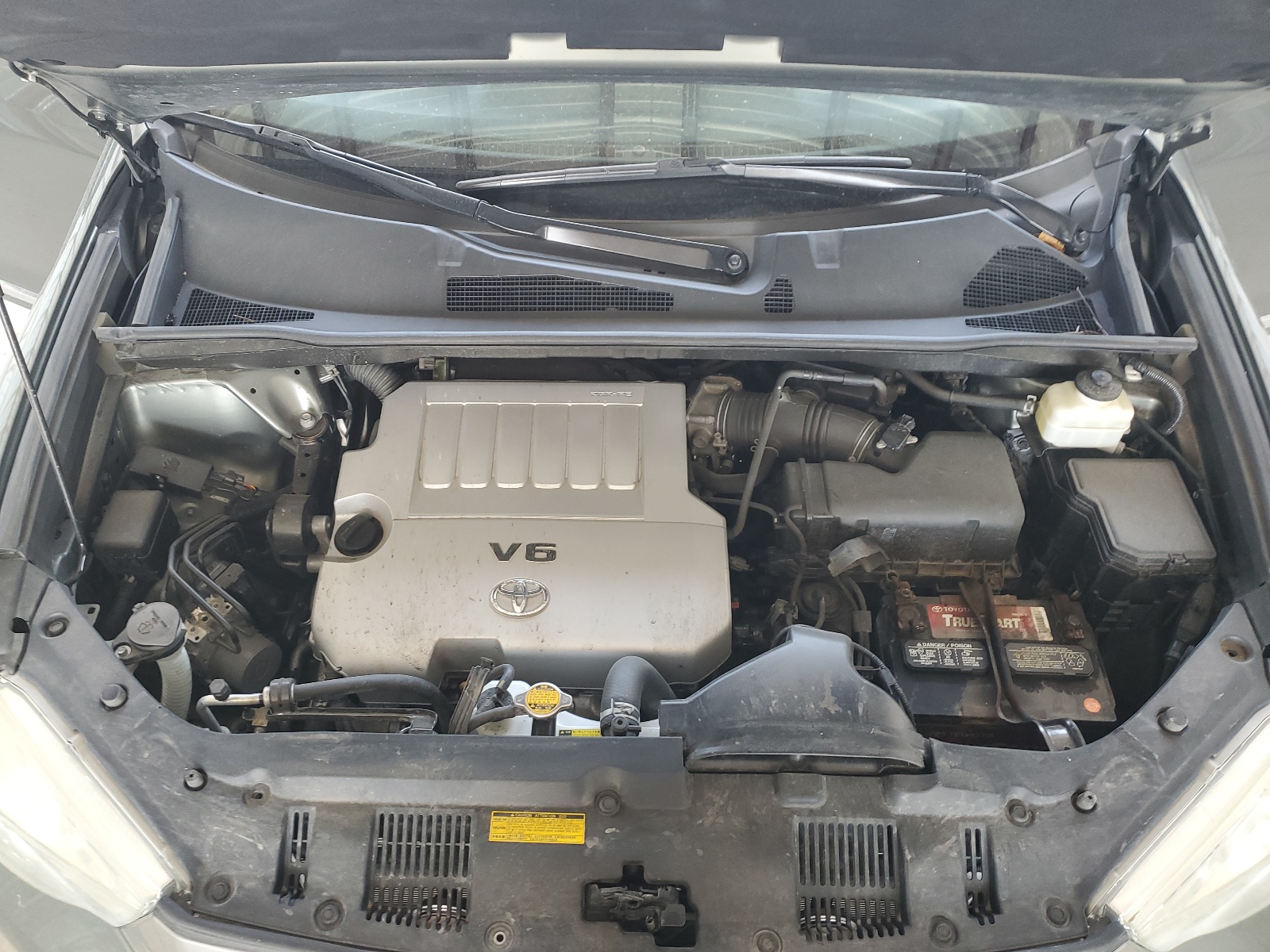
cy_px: 476
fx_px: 954
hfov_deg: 67.3
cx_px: 635
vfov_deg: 53.1
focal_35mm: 26
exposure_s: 1/60.2
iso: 72
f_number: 1.5
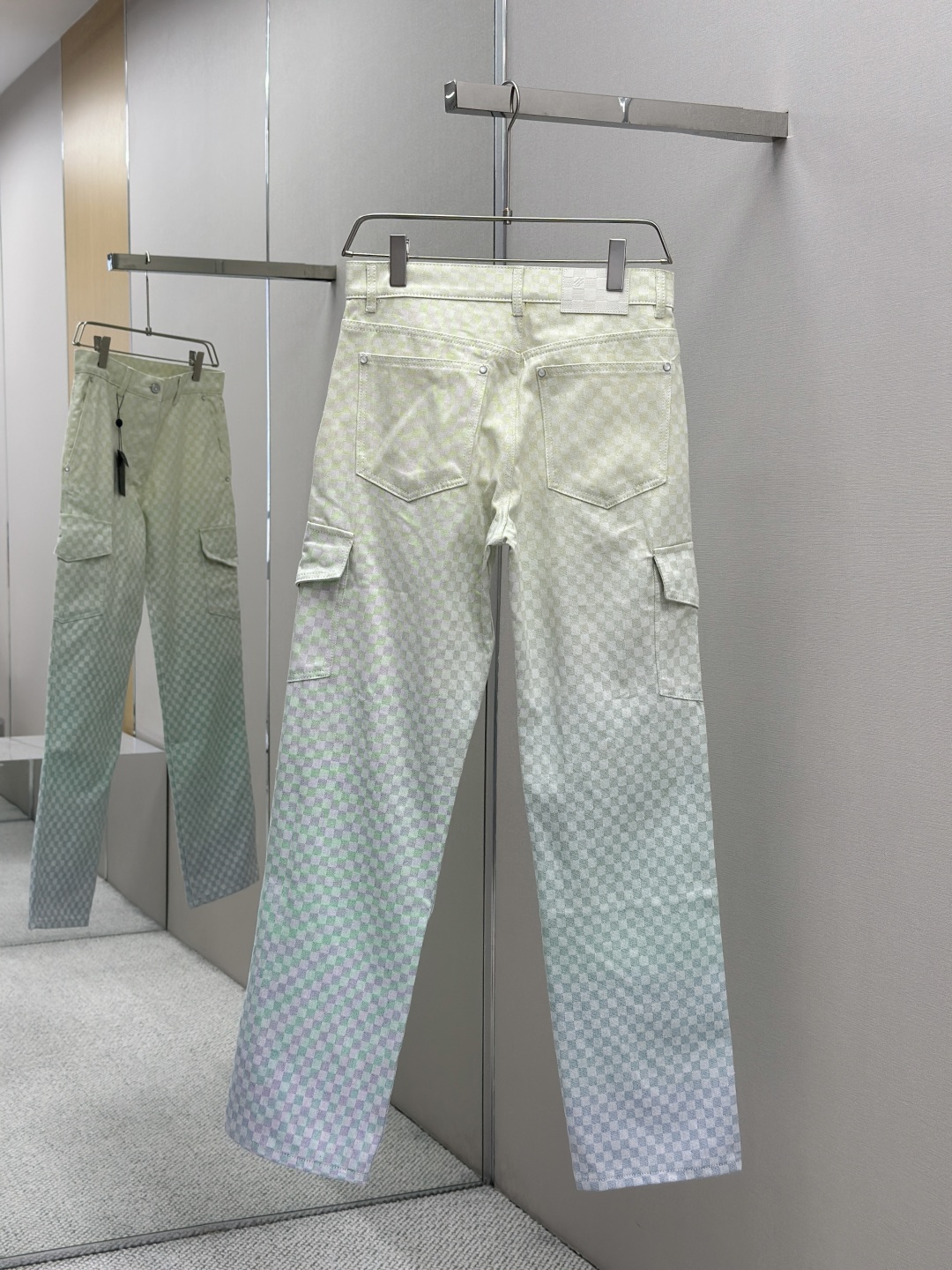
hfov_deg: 30.3
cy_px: 635
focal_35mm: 48
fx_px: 1760
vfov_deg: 39.7
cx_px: 476
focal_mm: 6.86
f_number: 1.78
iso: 80
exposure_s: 1/350
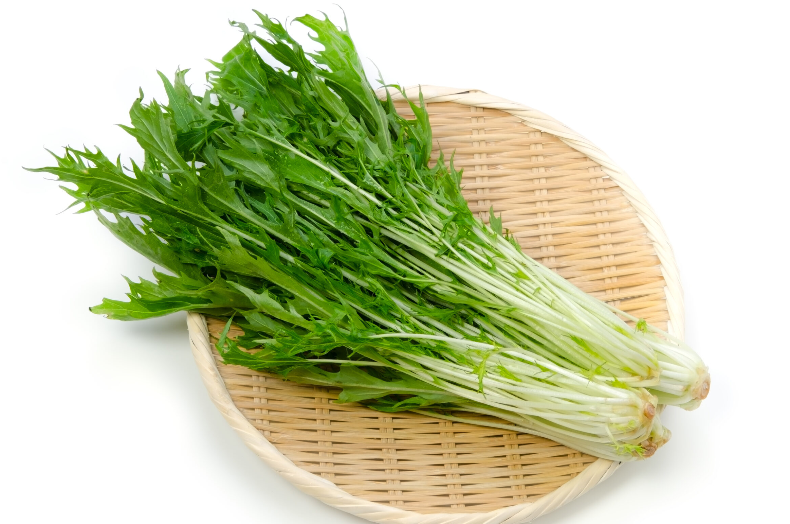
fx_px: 2168
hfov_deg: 20.6
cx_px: 404
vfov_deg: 13.8
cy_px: 282
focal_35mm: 99
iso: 100
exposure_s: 1/160
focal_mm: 60
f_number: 16
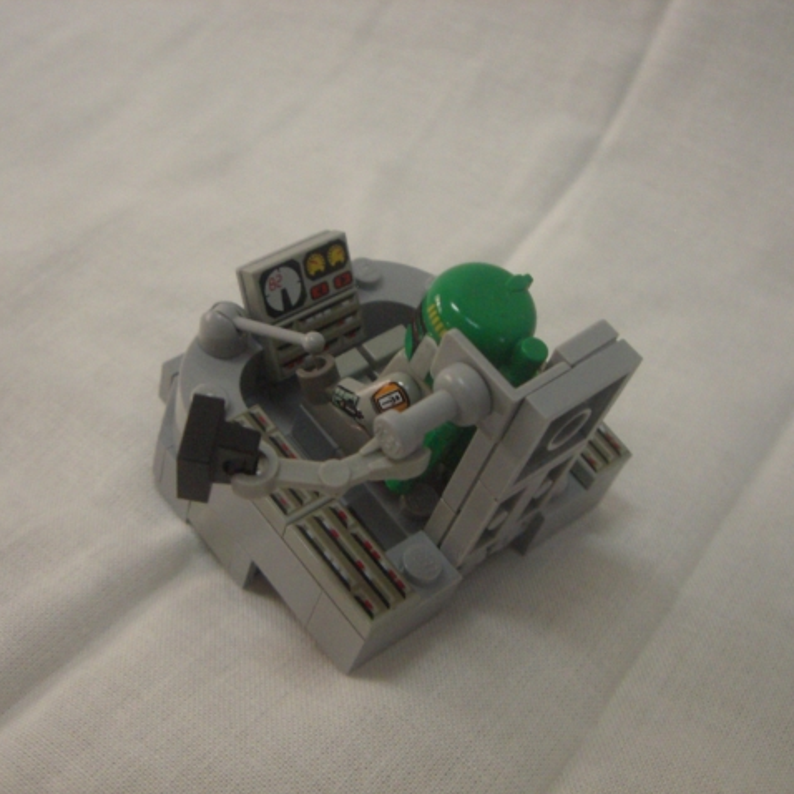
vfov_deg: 37.6
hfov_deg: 37.5
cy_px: 397
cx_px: 369
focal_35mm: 45
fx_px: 1168
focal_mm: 6.2
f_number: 2.7
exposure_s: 1/60
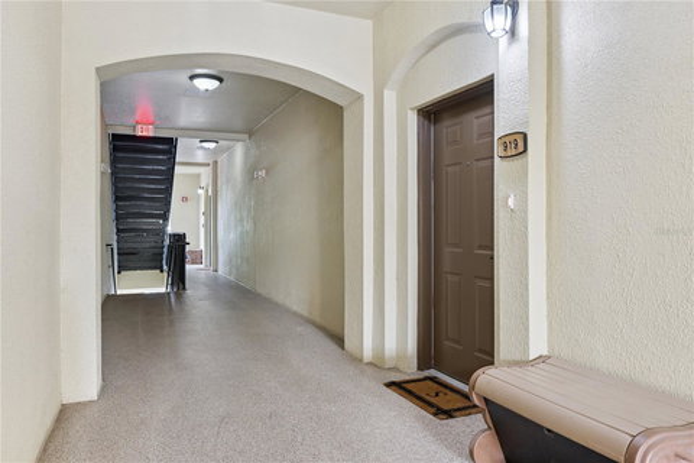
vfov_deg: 53.1
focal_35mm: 24
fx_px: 463
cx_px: 347
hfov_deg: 73.7
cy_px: 232
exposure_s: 1/2
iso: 200
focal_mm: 24
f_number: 9
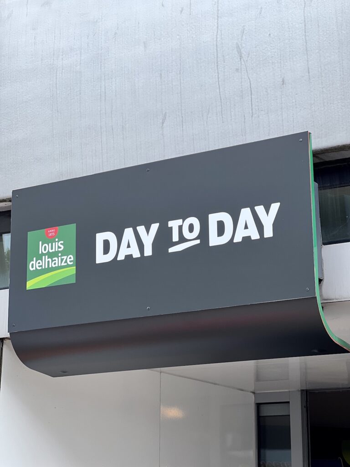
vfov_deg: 25.3
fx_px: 1038
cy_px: 234
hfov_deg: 19.1
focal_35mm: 77
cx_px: 175
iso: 25
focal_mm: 9
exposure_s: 1/191
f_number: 2.8
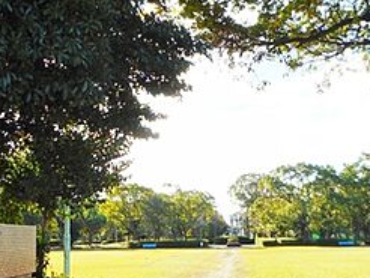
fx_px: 674
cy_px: 156
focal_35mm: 63
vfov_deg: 23.3
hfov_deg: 30.7
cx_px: 188
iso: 80
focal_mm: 4.5
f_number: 3.7
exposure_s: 1/320
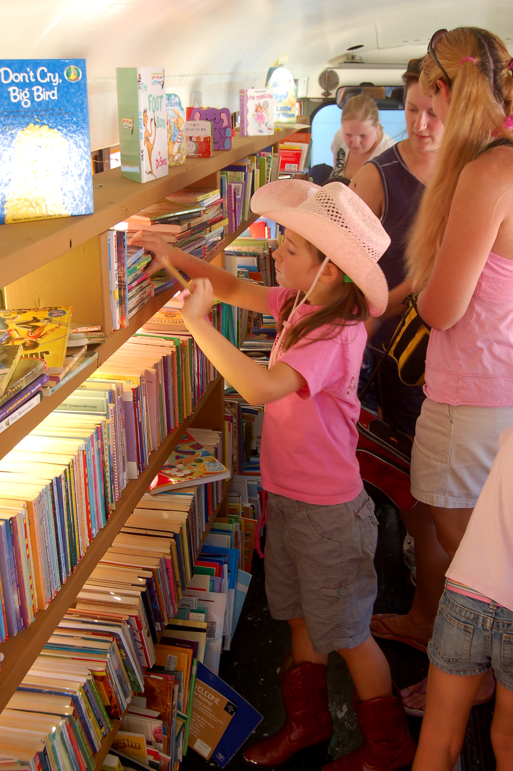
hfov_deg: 29.8
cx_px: 256
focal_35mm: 45
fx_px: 964
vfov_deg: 43.6
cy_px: 386
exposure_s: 1/40
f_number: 7.1
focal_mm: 30
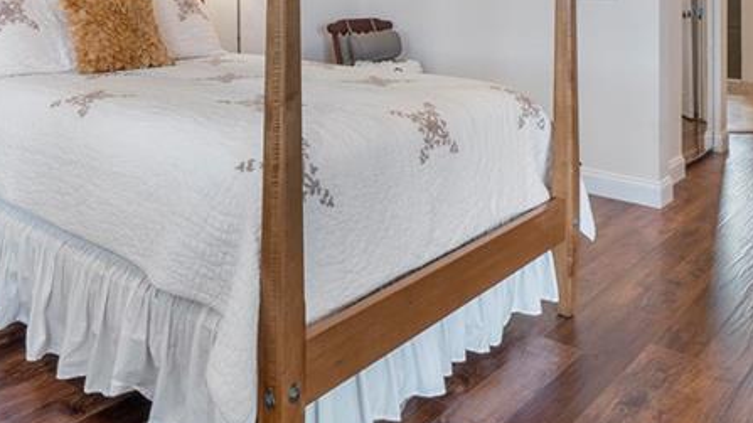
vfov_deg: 29.7
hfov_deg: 54.6
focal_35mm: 36
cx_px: 275
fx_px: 718
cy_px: -36
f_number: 11
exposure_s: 1/3
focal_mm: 10
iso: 160
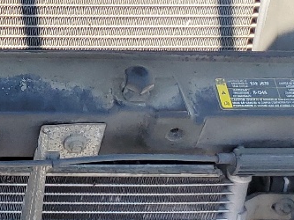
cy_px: -70
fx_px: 1062
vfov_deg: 11.5
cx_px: -230
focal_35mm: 125
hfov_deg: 14.0
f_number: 1.5
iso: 50
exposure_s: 1/714
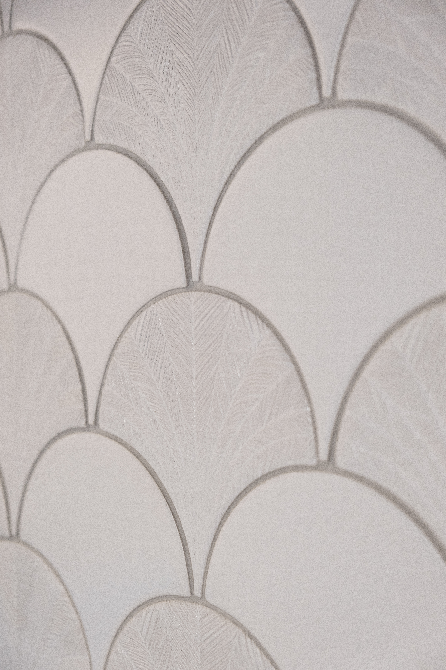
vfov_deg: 40.3
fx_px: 911
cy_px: 335
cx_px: 223
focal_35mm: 49
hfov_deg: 27.5
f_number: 3.6
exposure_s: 1/25
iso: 320
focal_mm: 32.9
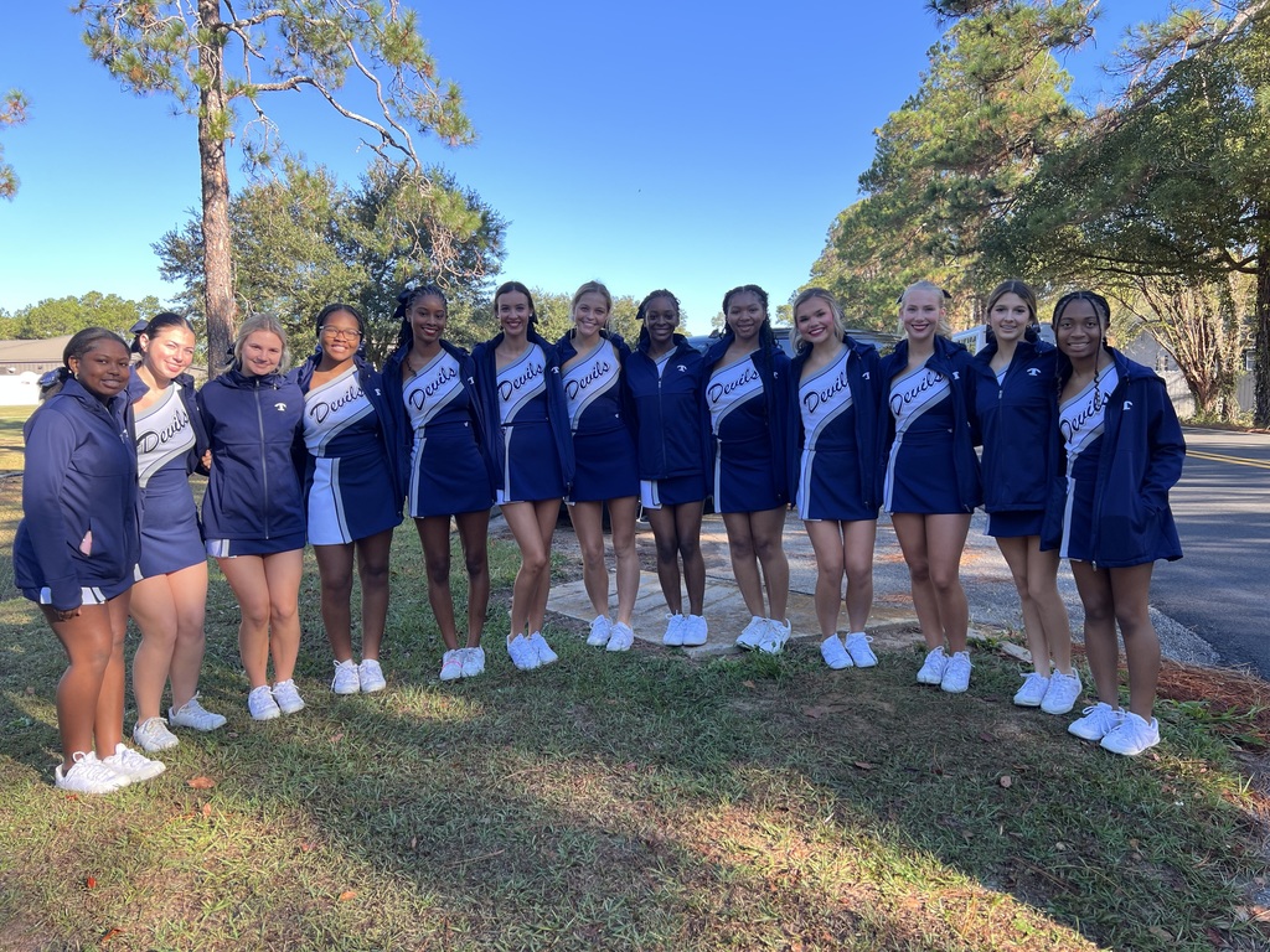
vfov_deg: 53.1
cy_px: 476
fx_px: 954
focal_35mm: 26
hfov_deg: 67.3
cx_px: 635
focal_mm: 5.7
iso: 50
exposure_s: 1/387
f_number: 1.5
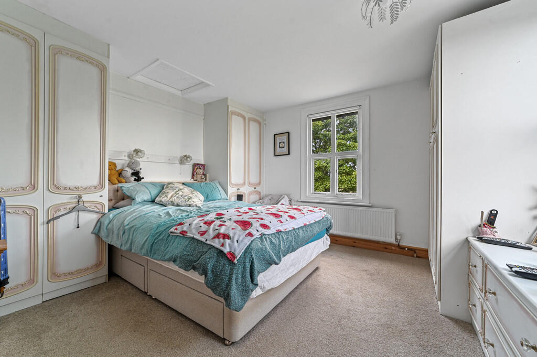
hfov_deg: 104.3
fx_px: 209
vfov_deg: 81.1
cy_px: 178
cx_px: 268
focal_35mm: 14
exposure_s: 1/4
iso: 400
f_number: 8
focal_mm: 14
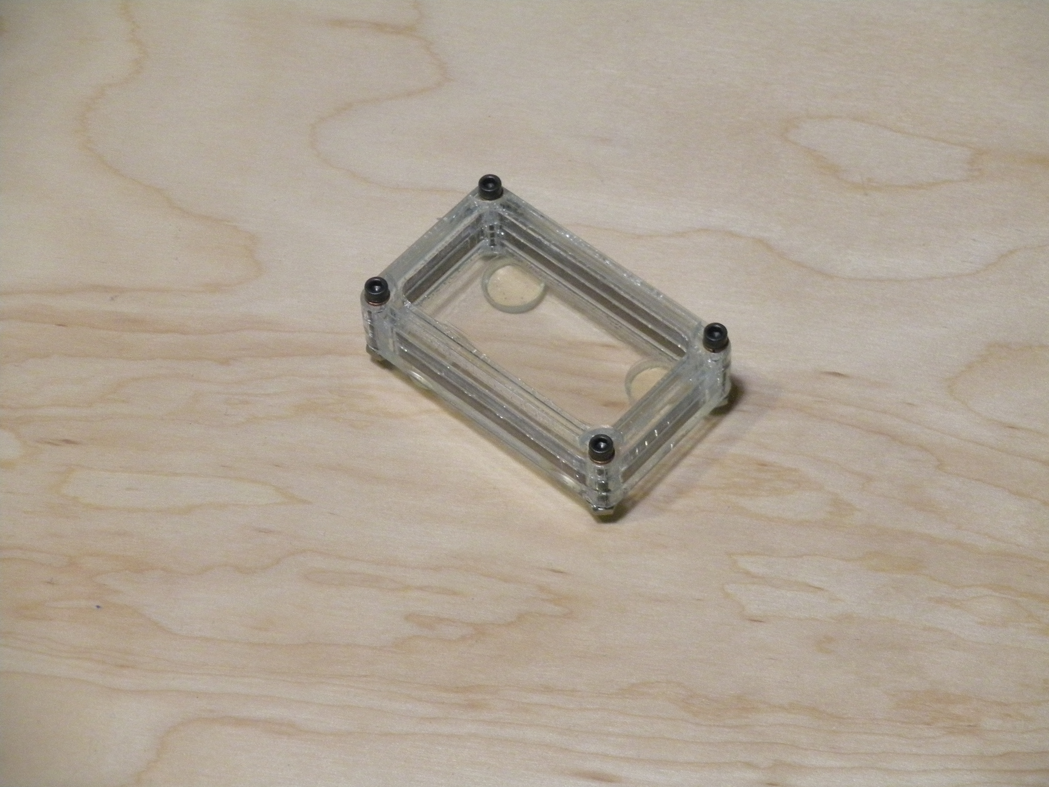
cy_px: 394
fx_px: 3546
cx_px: 524
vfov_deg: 12.7
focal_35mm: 117
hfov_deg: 16.8
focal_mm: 21.2
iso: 400
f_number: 5.3
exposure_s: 1/23.2
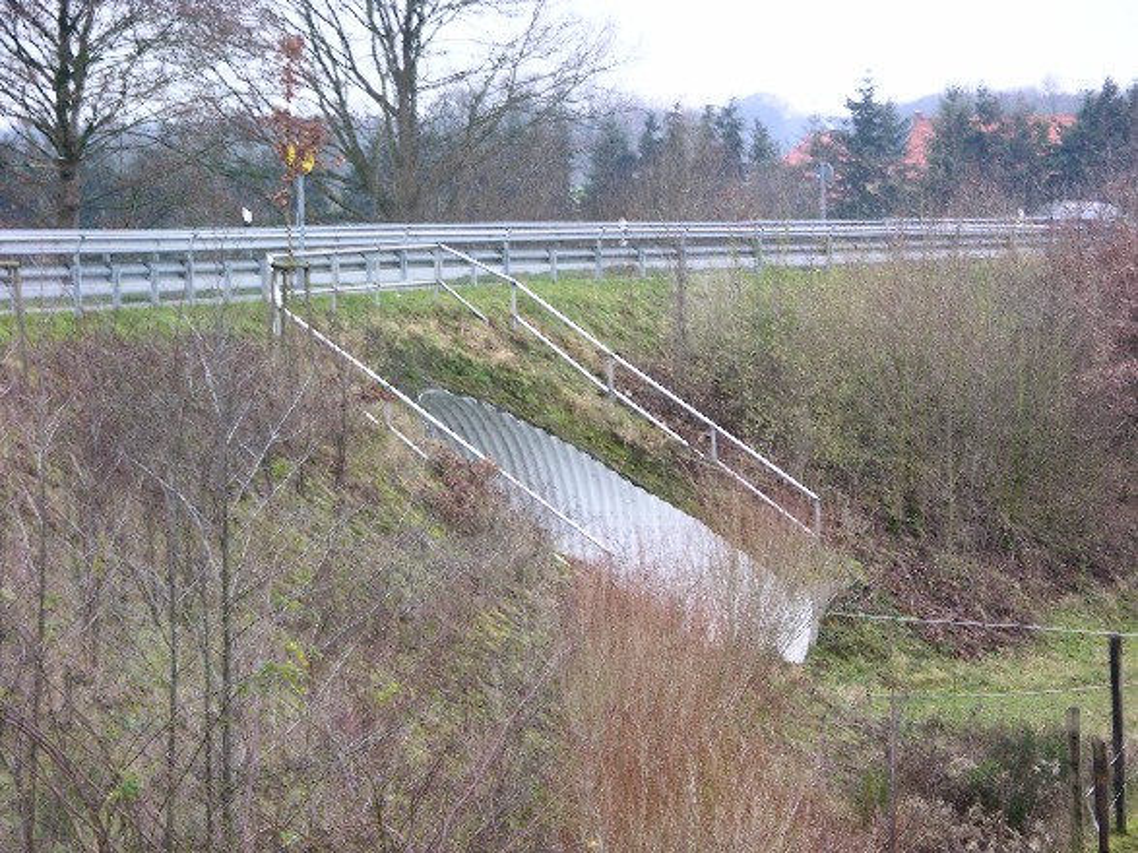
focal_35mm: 140
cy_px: 426
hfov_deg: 14.1
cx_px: 569
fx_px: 4602
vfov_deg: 10.6
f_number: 3.8
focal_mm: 34.7
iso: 50
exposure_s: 1/6.3
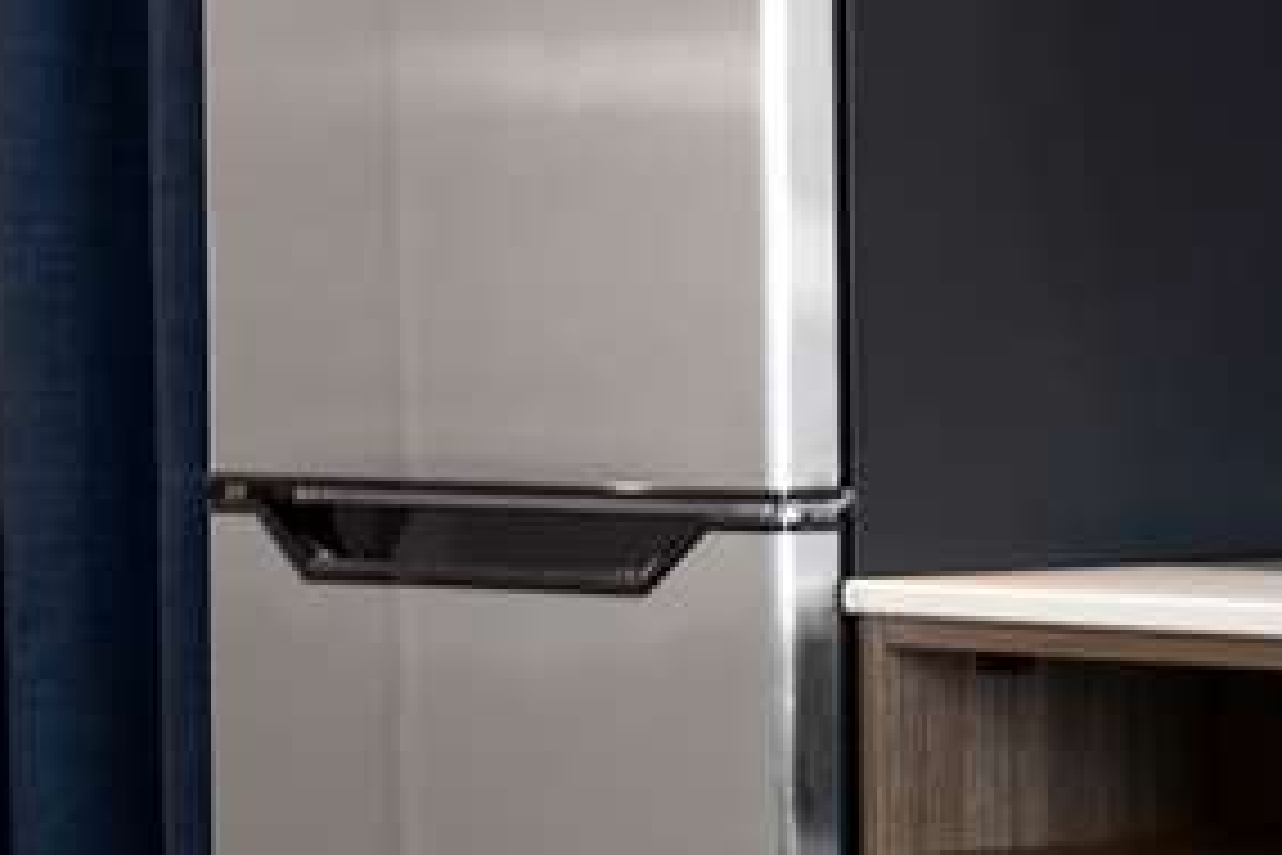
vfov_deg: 6.4
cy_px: 162
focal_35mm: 215
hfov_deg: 9.3
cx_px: 1910
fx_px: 7656
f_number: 8
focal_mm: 60
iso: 200
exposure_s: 1
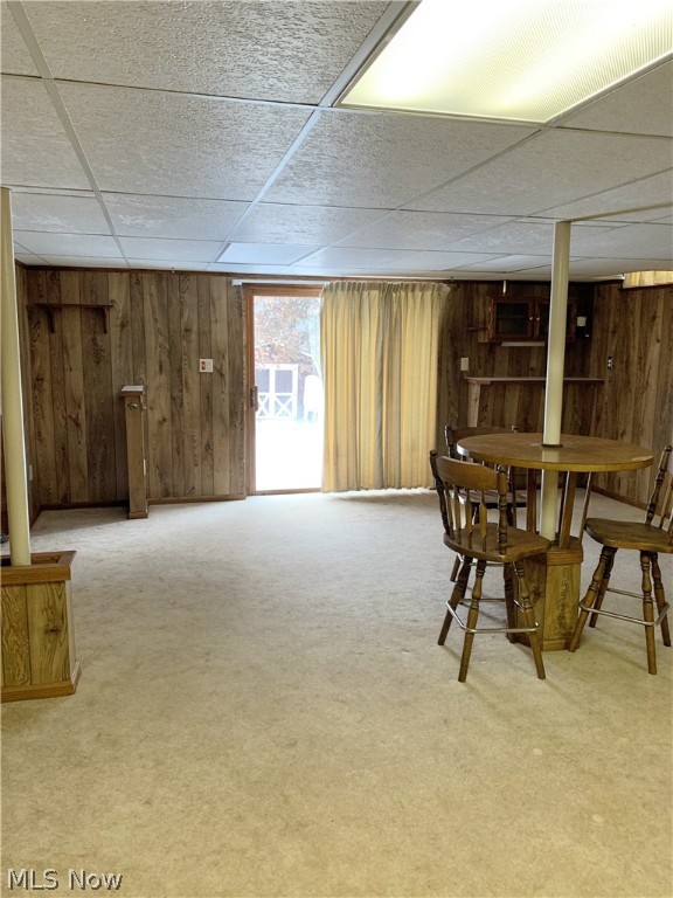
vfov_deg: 67.3
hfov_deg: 53.1
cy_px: 449
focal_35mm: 26
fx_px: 674
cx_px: 336
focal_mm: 4.25
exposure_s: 1/60
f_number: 1.8
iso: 100
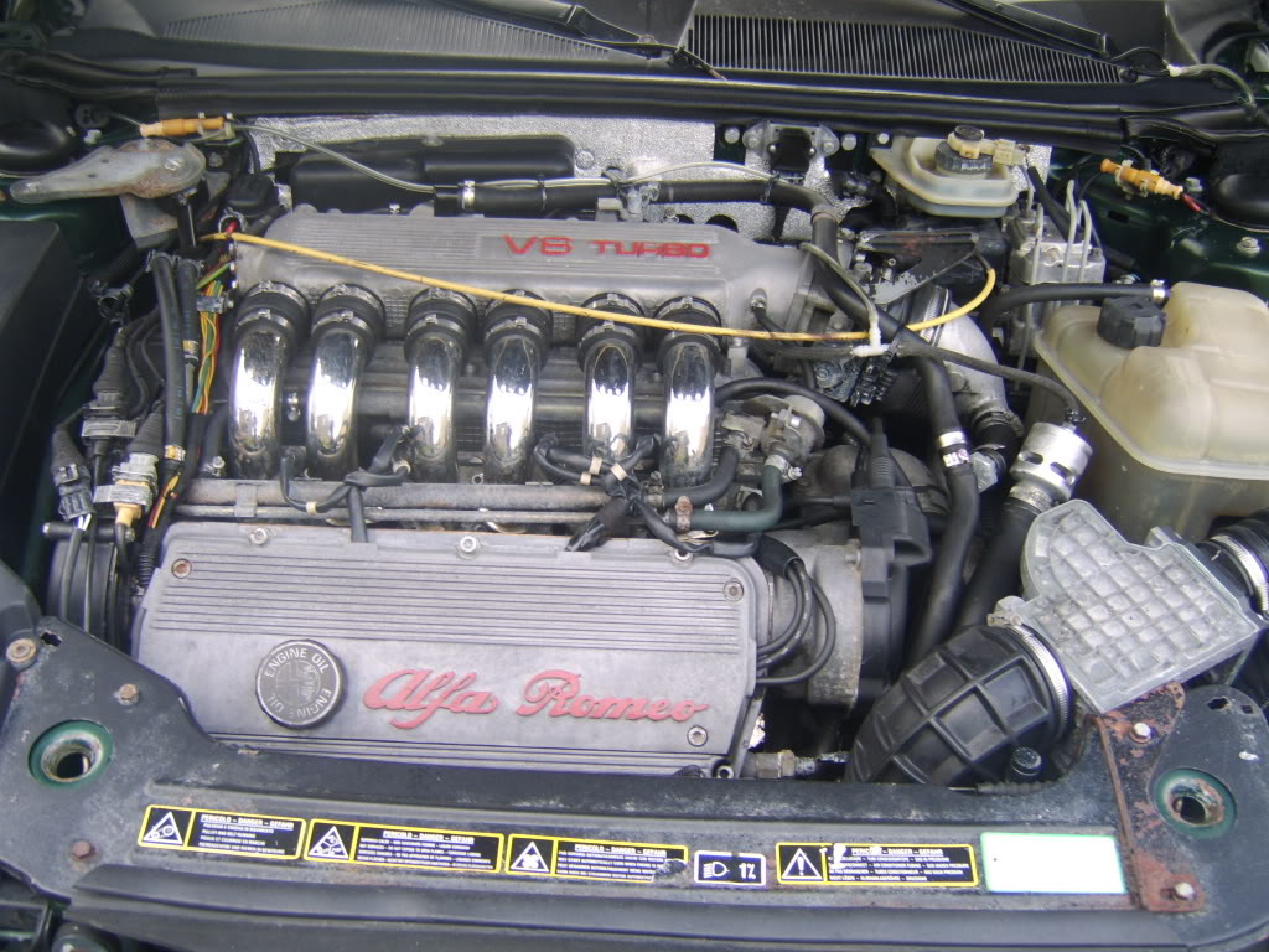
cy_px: 476
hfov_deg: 58.4
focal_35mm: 31
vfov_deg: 45.4
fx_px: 1136
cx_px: 634
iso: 71
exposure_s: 1/38
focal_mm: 8.13
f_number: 2.7
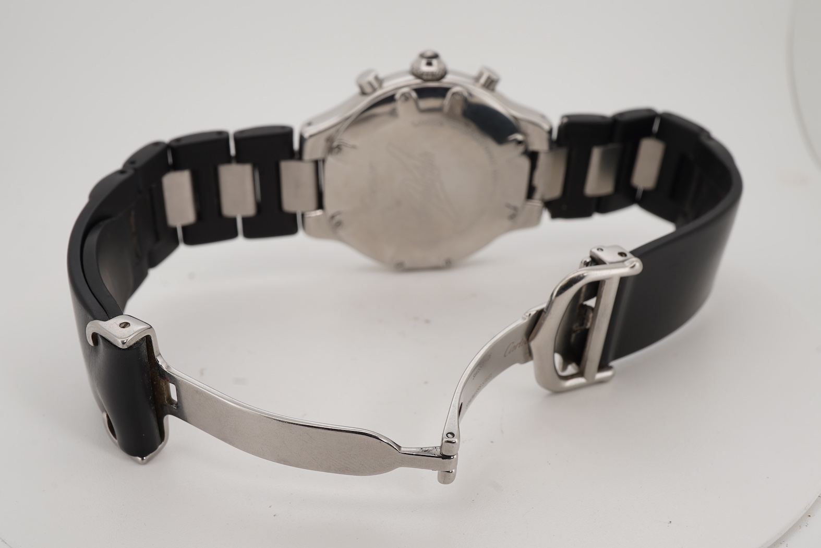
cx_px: 410
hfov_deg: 43.6
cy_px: 274
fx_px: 1026
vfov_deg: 29.9
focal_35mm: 45
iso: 160
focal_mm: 30
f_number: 22
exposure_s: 1/160
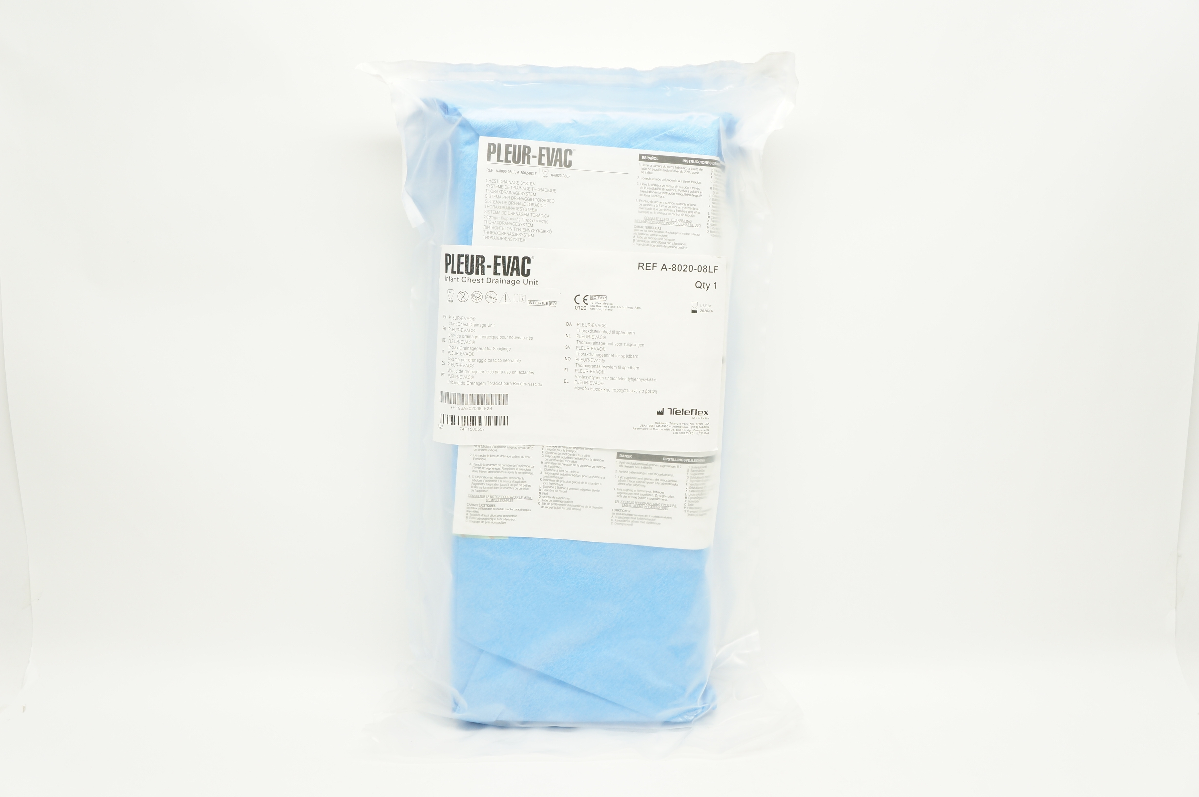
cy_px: 398
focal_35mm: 36
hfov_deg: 53.2
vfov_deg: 36.8
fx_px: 1198
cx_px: 600
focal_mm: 24
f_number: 5.6
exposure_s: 1/60
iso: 400
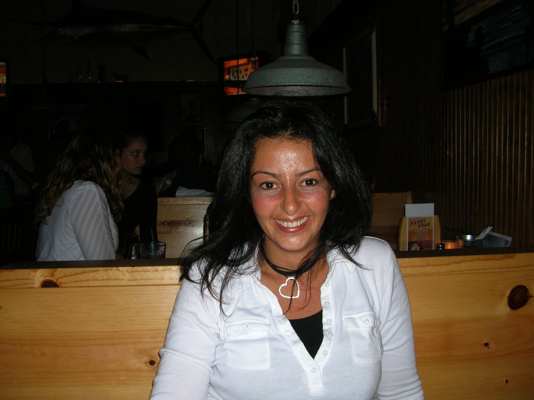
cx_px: 267
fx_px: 539
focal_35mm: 35
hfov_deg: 52.7
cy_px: 200
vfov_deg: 40.6
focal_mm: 5.8
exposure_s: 1/60.1
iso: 50
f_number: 2.8
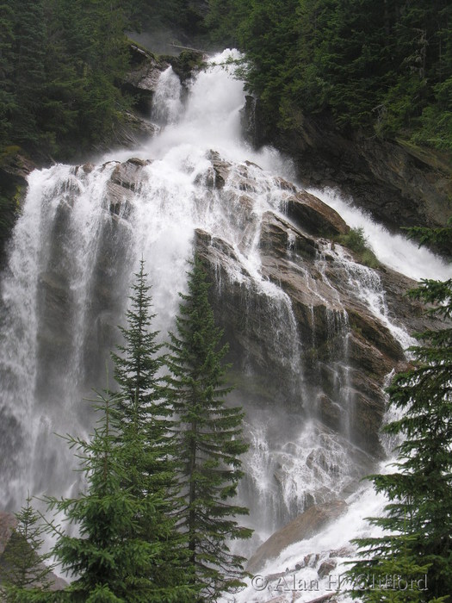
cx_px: 226
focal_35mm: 78
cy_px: 302
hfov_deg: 18.9
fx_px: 1358
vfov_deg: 25.0
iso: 50
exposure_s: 1/84
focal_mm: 19.8
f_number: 4.8
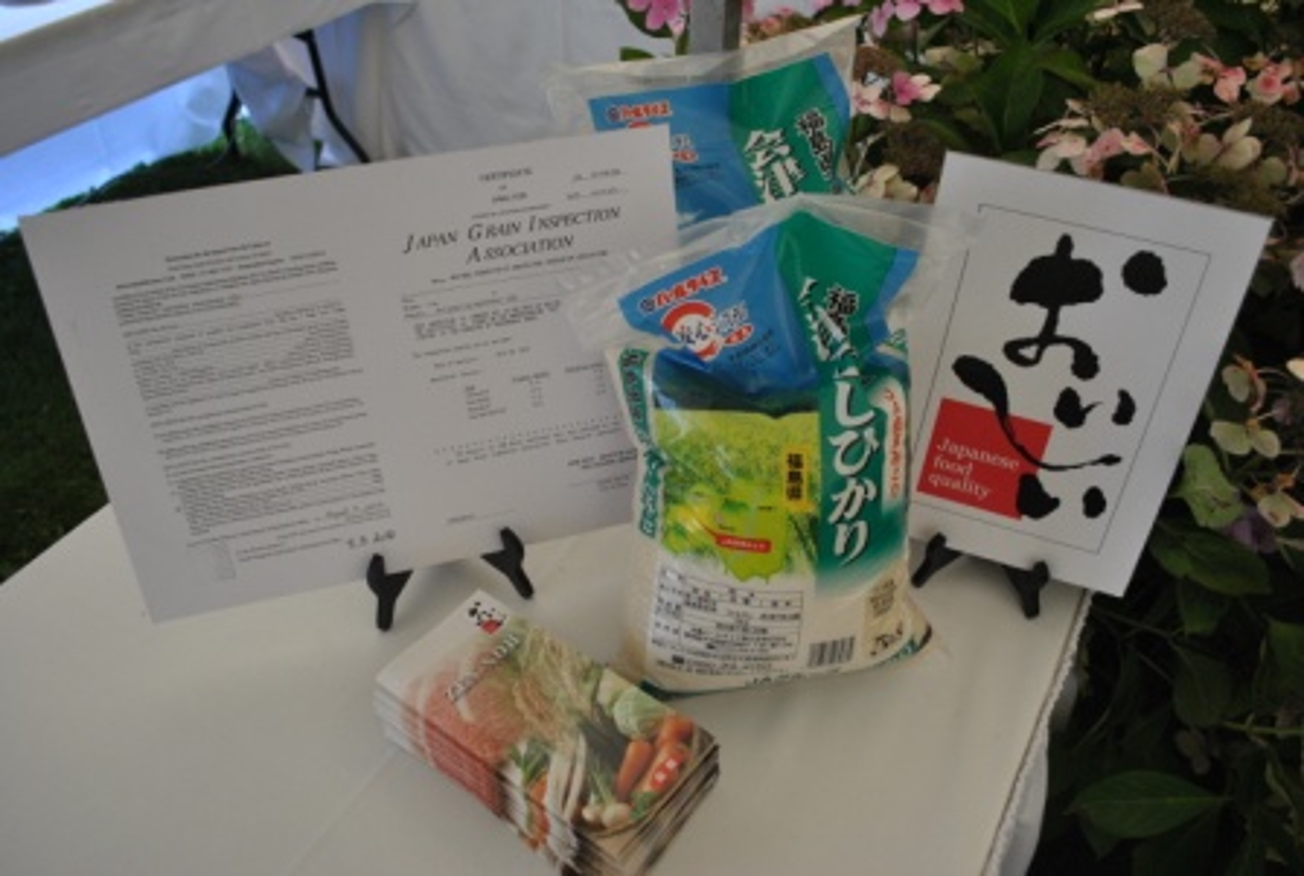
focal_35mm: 27
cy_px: 438
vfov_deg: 48.2
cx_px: 652
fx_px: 980
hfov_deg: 67.3
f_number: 3.5
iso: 400
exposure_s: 1/50
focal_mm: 18
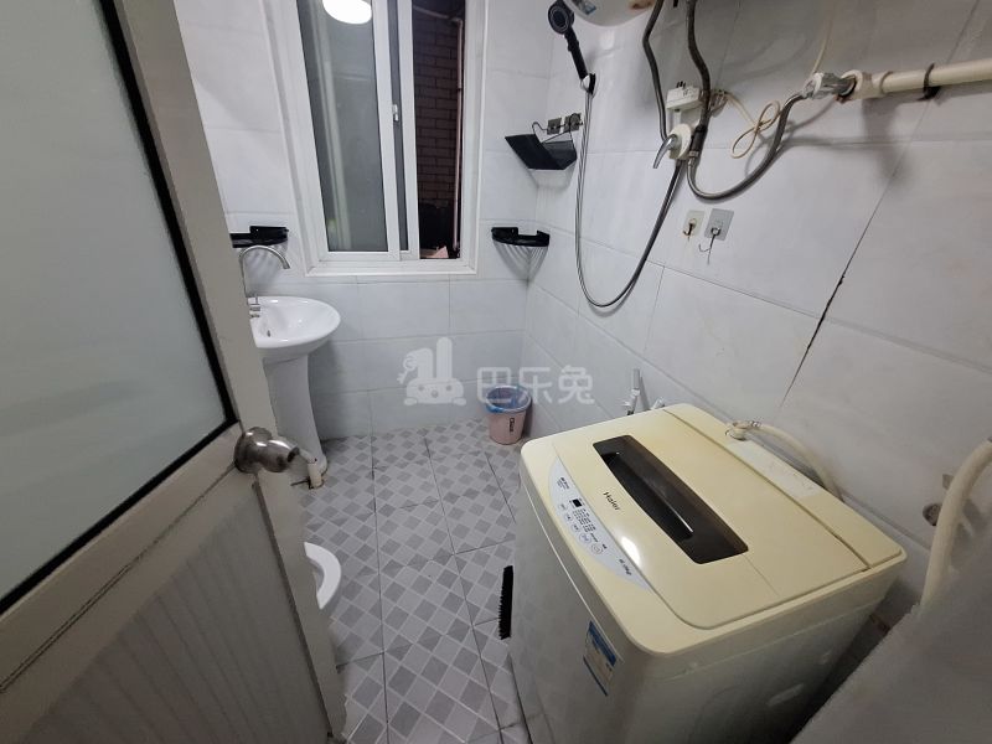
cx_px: 496
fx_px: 373
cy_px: 372
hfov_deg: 106.2
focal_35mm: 13
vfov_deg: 89.9
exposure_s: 1/25
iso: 400
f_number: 2.2
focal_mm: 1.74
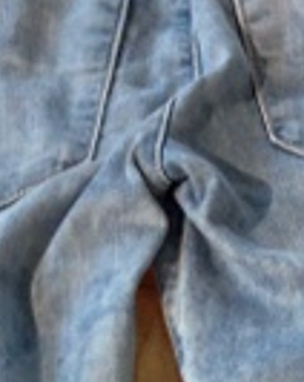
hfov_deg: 8.0
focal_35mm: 194
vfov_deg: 9.3
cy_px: 775
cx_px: 138
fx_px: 2187
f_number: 2.4
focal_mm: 4.12
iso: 50
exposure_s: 1/24
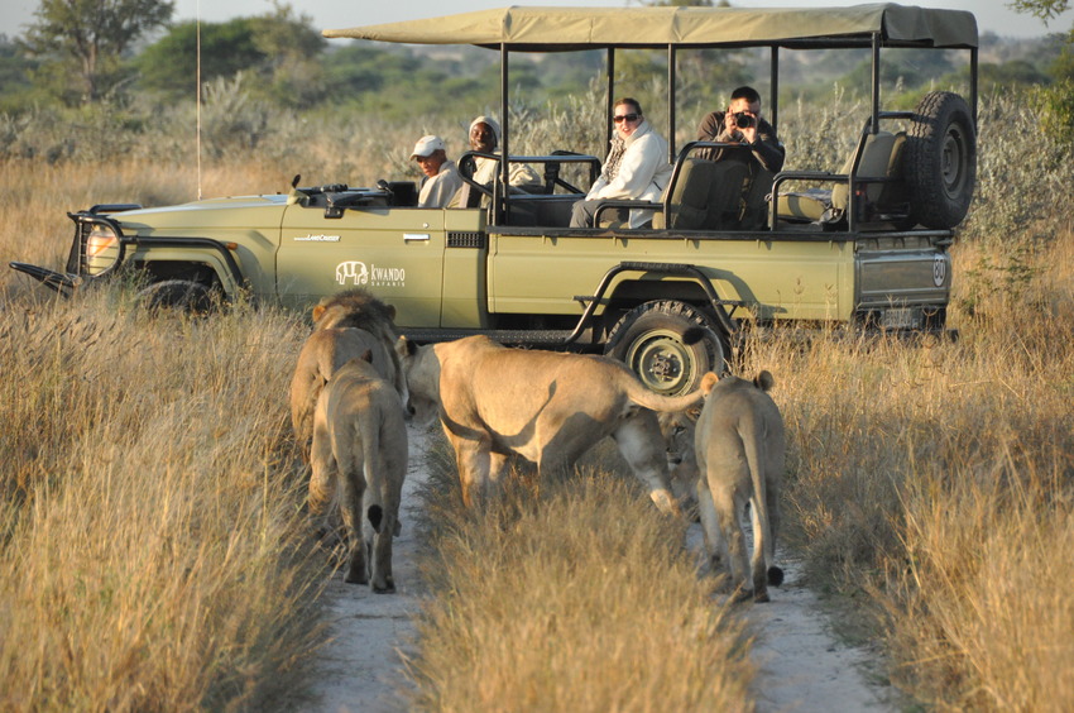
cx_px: 537
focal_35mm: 300
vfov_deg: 4.6
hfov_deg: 6.9
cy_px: 356
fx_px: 8936
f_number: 5.6
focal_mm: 200
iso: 1600
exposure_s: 1/2000
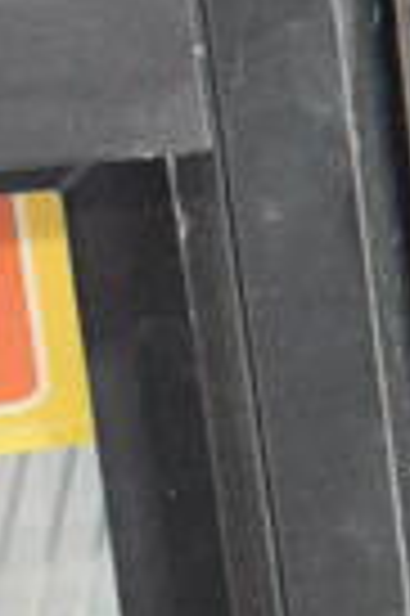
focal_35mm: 180
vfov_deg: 10.6
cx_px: 1298
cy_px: -551
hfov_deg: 6.8
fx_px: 3083
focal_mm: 18
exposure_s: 1/100
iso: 6400
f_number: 5
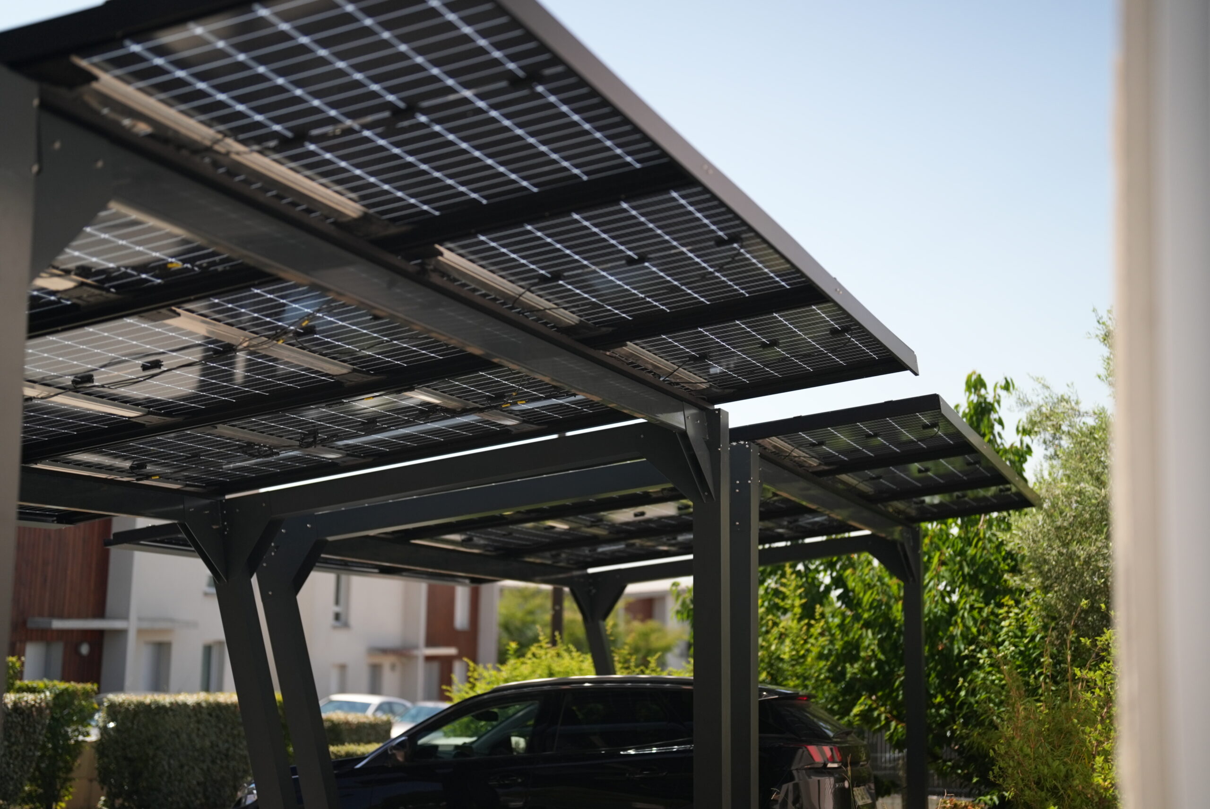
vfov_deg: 27.0
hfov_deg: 39.6
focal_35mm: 50
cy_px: 404
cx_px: 605
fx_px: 1681
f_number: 1.2
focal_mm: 50
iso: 400
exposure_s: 1/125
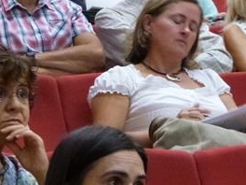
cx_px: 5
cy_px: 36
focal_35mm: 199
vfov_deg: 7.5
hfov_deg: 9.9
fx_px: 1414
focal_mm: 14.8
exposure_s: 1/15
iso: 800
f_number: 3.4
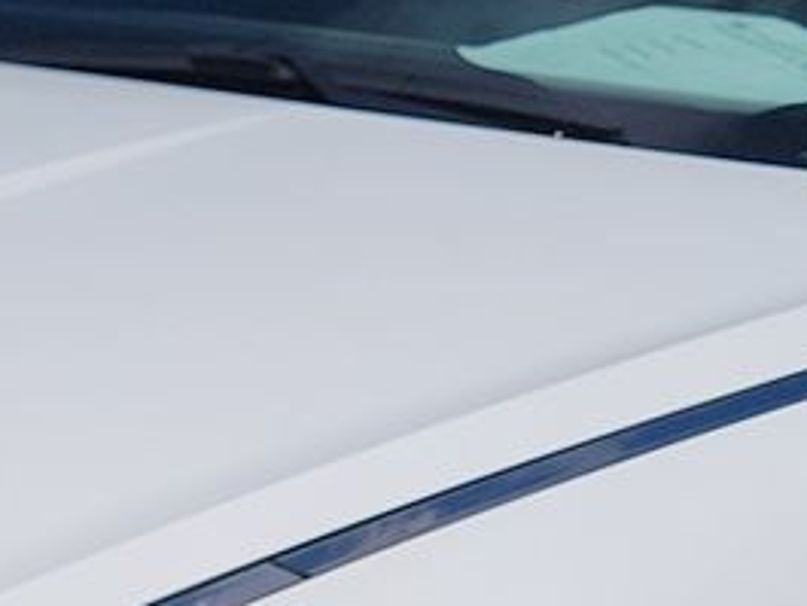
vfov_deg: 10.1
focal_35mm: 145
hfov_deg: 13.6
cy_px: 731
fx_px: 3382
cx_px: 265
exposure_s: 1/3255
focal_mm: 6.7
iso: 50
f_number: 1.8
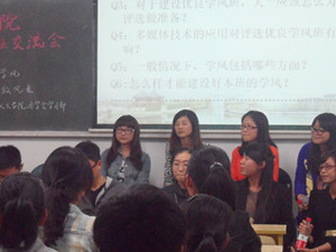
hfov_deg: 19.5
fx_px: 971
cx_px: 84
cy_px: 108
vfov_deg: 14.8
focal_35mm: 100
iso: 640
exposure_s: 1/20
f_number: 5.2
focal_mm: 11.2
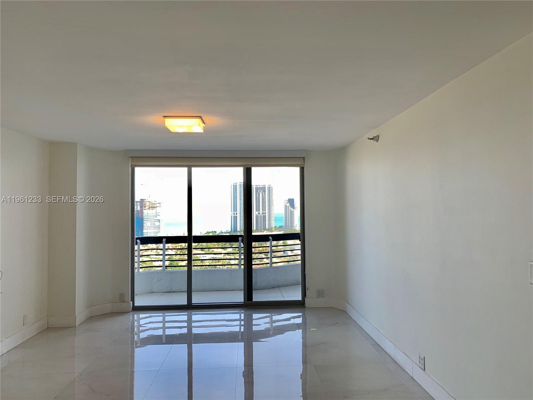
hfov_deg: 67.3
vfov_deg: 53.1
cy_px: 200
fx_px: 400
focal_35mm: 26
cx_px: 266
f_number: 1.8
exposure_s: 1/120
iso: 32
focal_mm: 4.25
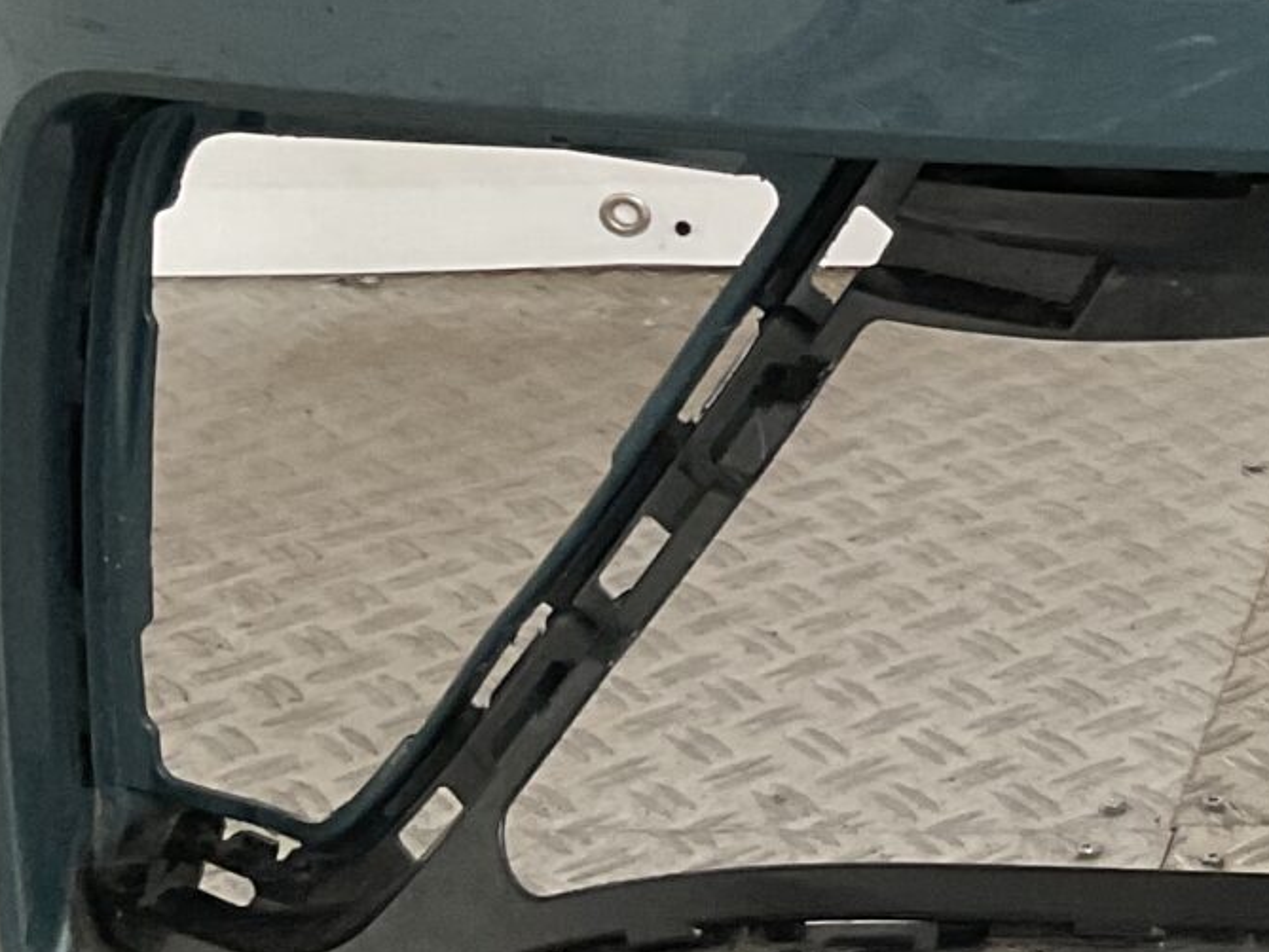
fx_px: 4070
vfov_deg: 13.3
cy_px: 142
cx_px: 1994
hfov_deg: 16.0
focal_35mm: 111
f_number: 1.8
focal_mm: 3
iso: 50
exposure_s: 1/120
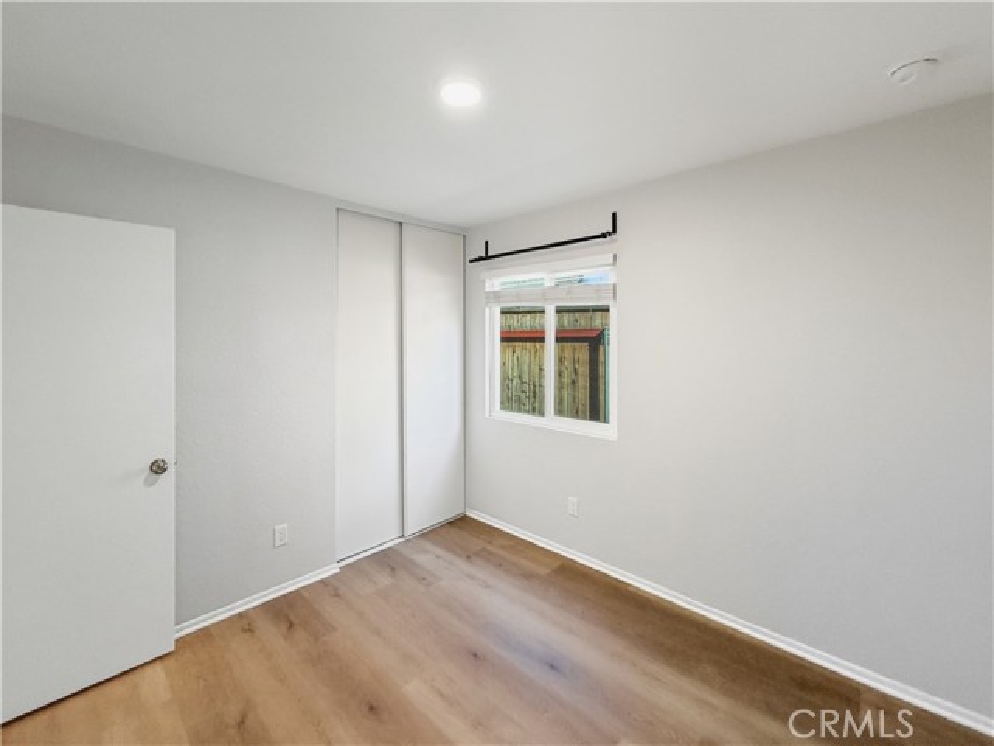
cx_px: 497
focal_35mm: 14
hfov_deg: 102.1
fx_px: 402
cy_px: 373
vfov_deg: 85.7
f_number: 2.2
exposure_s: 1/121
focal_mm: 2.2
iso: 250
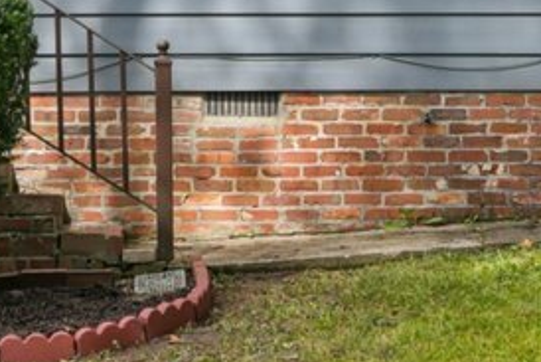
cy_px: -626
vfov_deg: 7.8
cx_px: 417
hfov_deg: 13.0
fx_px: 2361
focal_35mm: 157
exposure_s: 1/40
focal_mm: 21
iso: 110
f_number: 8
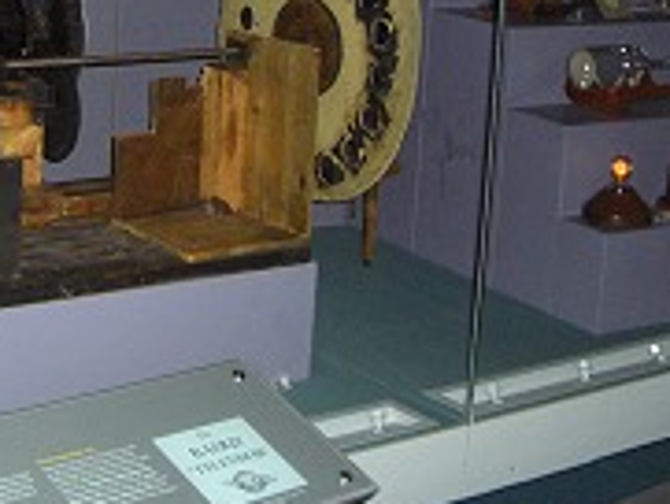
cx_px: 133
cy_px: -15
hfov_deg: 22.9
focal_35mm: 84
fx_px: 1627
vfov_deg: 17.1
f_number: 2.7
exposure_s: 1/60
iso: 200
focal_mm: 6.2
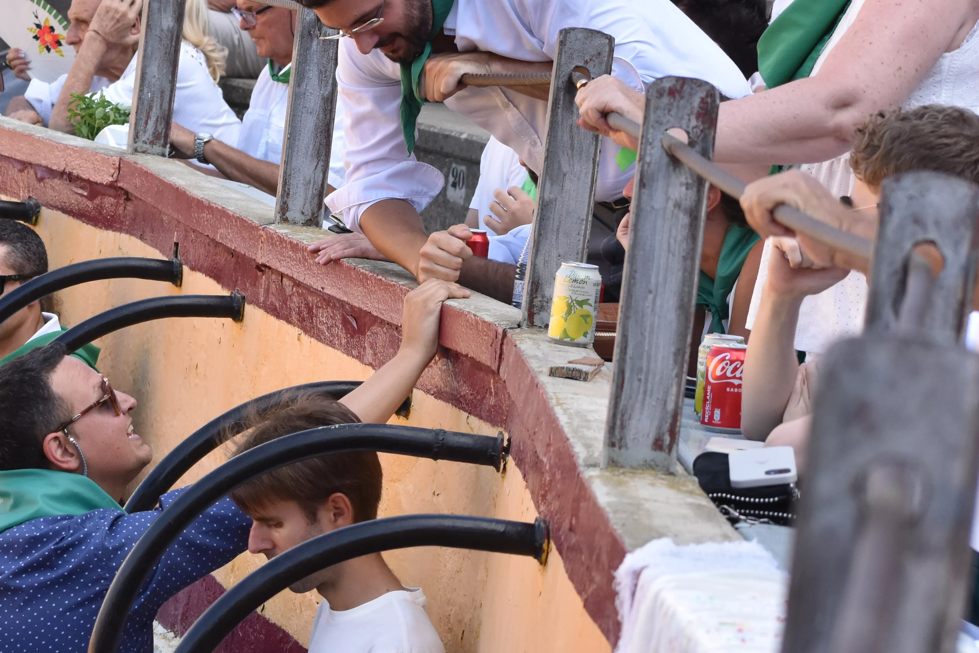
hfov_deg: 10.9
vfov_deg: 7.3
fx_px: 5112
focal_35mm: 188
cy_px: 277
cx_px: 111
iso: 800
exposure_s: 1/800
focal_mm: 70
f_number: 7.1
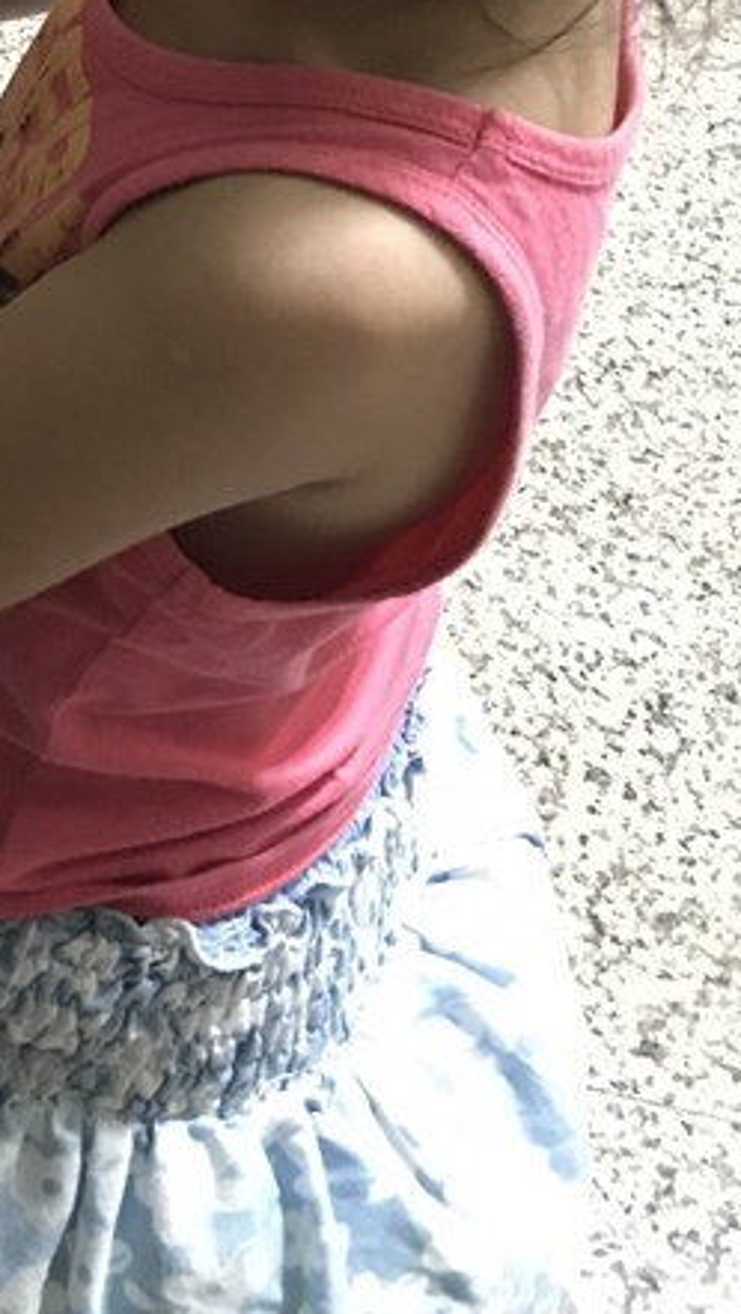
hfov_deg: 16.7
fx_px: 2407
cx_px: -167
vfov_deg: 28.9
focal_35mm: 69
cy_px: 45
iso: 100
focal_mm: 3.99
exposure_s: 1/4
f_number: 1.8
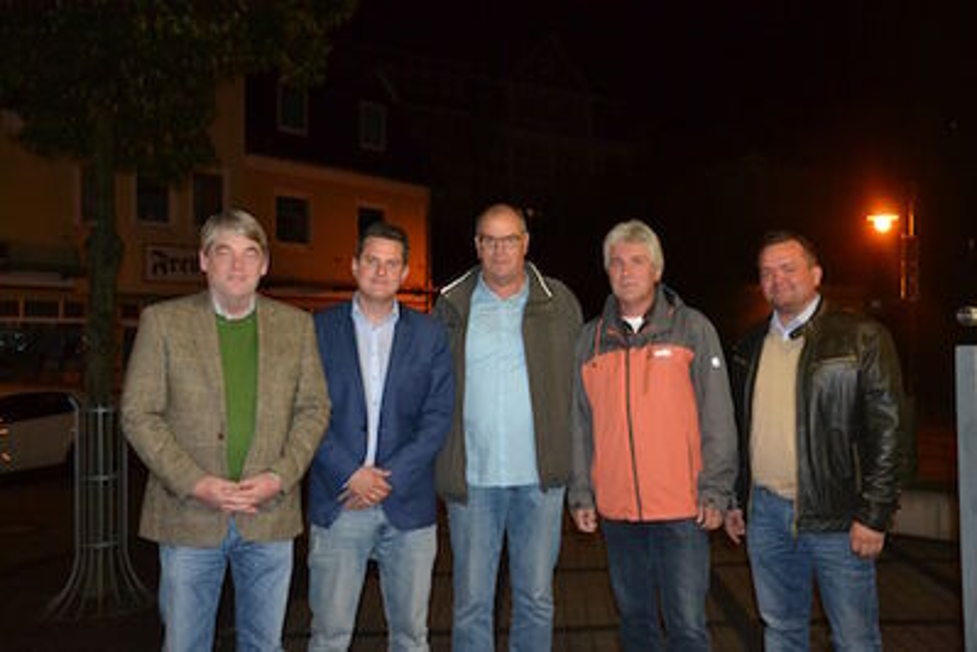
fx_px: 977
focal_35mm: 36
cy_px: 326
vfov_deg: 36.9
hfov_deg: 53.1
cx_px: 488
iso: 3200
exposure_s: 1/60
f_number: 3.8
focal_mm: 24
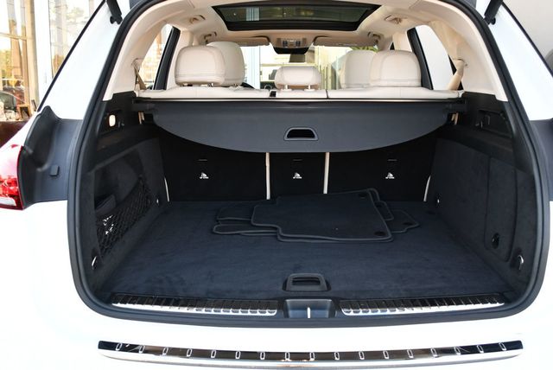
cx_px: 276
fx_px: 553
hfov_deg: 53.1
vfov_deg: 36.9
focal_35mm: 36
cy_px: 185
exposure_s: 1/250
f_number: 4
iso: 400
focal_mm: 18
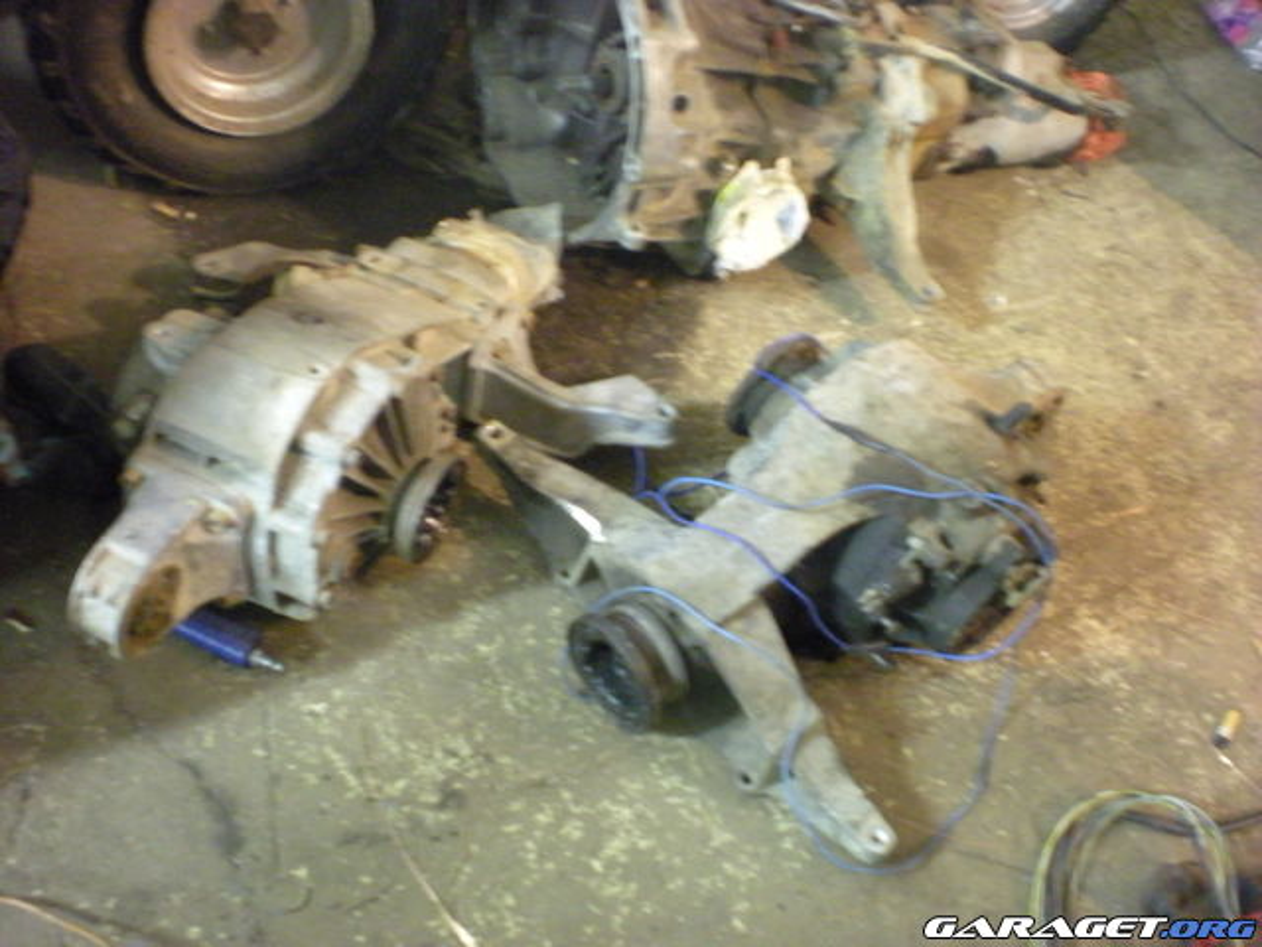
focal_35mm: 38
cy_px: 474
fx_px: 1385
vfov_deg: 37.7
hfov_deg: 49.0
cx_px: 631
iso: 800
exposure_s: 1/1.4
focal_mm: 6.3
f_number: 3.1
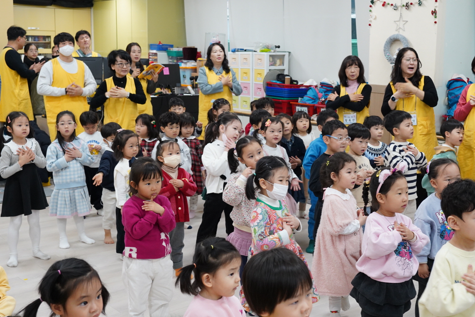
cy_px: 139
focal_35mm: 50
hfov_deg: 39.6
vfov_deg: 27.0
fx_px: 660
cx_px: 252
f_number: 6.3
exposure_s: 1/80
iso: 2500
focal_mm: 44
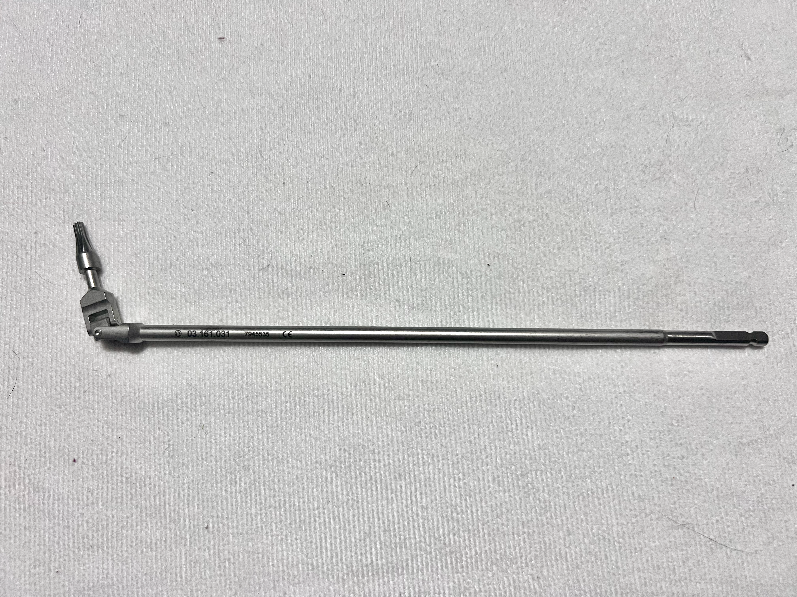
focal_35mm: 26
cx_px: 398
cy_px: 298
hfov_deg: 67.3
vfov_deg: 53.1
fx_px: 599
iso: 160
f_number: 1.5
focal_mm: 5.7
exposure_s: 1/60
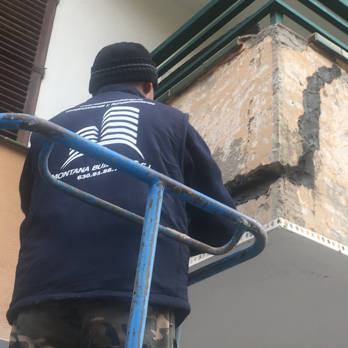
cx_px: 212
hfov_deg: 28.1
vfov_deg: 28.1
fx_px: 694
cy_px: 158
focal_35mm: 61
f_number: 2.2
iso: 25
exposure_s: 1/107
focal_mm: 4.15
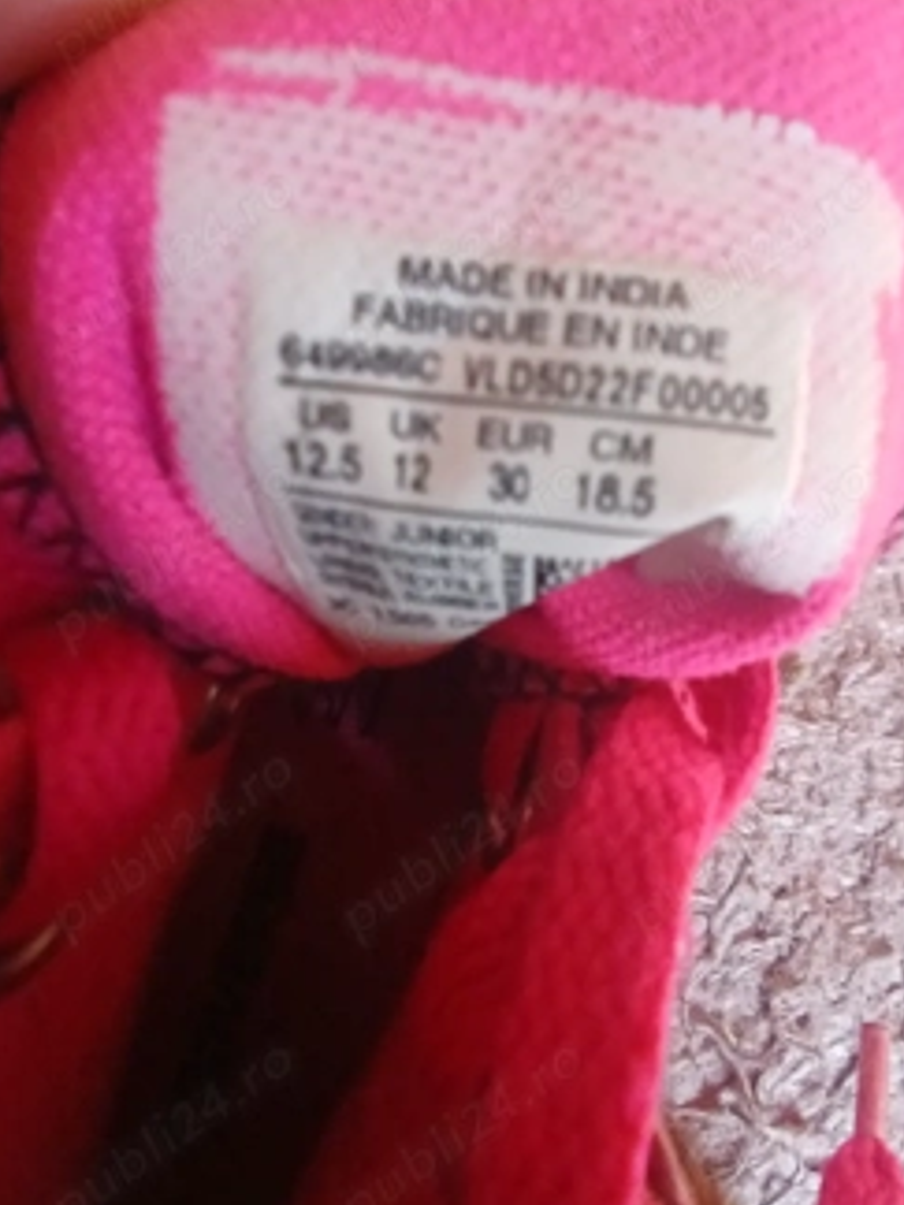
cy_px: 599
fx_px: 731
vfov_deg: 79.0
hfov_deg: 63.0
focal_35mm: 21
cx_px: 536
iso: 200
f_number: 2.2
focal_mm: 1.4
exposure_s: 1/33.3
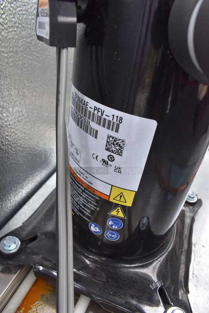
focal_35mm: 27
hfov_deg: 48.0
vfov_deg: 67.3
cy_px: 156
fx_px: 235
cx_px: 104
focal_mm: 18
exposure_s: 1/60
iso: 400
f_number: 8
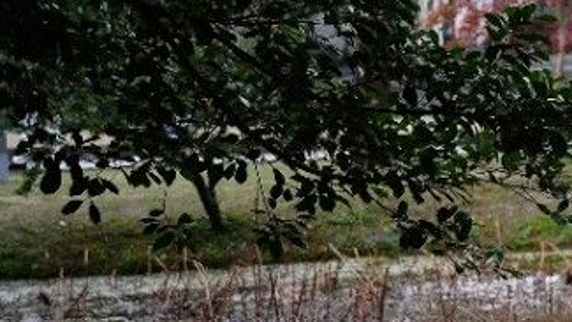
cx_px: 1116
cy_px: -38
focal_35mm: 131
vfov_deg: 9.2
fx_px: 1987
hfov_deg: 14.0
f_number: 3.2
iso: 800
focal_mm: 29
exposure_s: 1/400
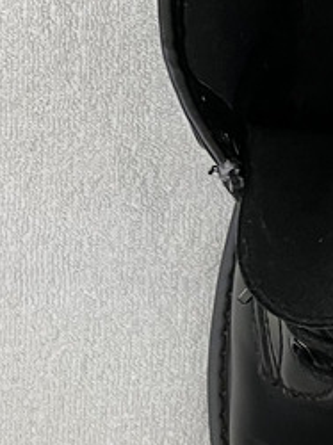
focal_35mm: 113
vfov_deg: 17.3
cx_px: 572
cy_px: 100
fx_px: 1452
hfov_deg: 12.2
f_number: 1.8
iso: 50
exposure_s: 1/50
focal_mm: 3.99
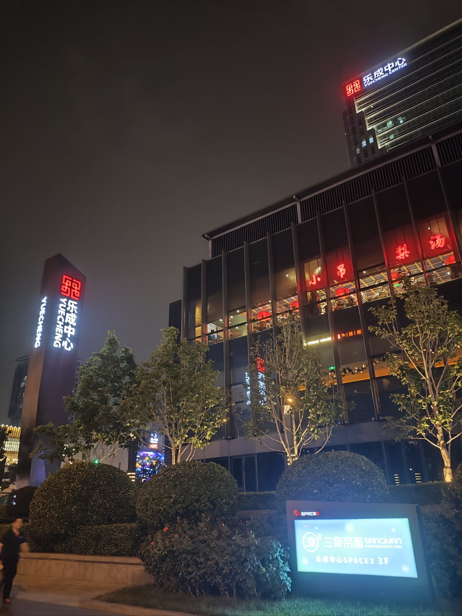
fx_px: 445
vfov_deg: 69.4
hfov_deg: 54.9
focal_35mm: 25
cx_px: 231
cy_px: 308
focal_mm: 4.71
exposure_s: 1/10
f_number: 1.79
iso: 4170
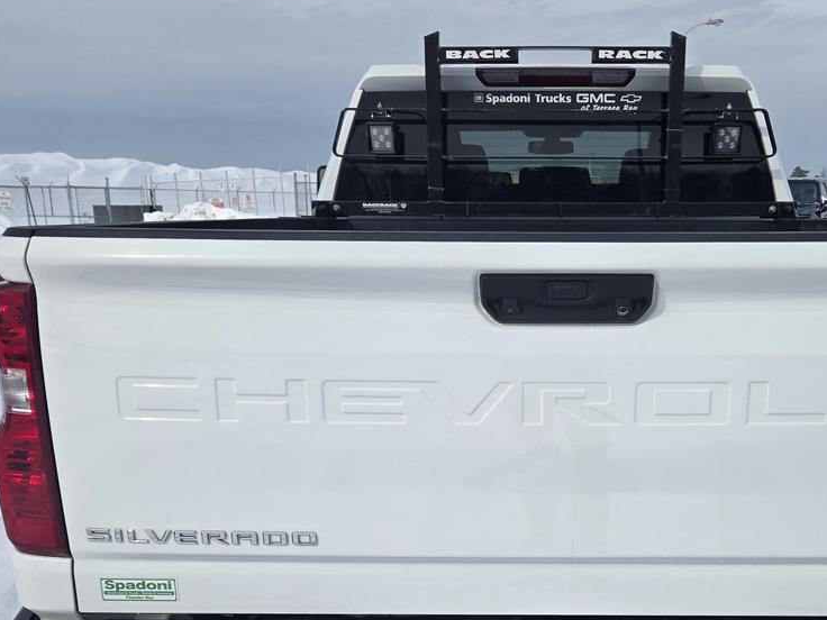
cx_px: 553
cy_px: 413
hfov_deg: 46.1
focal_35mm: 40
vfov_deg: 35.6
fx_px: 956
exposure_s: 1/3840
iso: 25
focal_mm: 5.4
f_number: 1.8
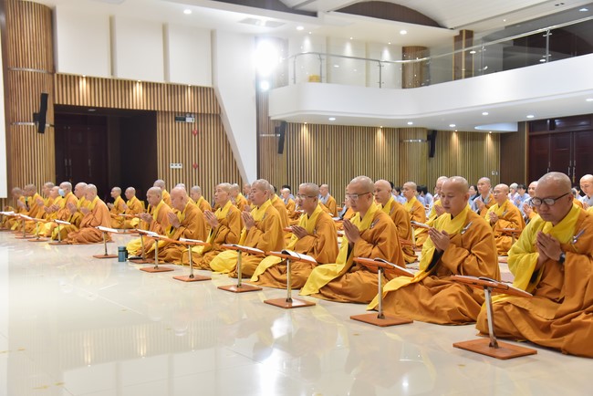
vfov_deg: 33.4
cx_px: 296
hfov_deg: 48.4
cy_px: 198
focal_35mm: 40
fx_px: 659
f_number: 5
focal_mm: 40
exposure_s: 1/125
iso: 3200
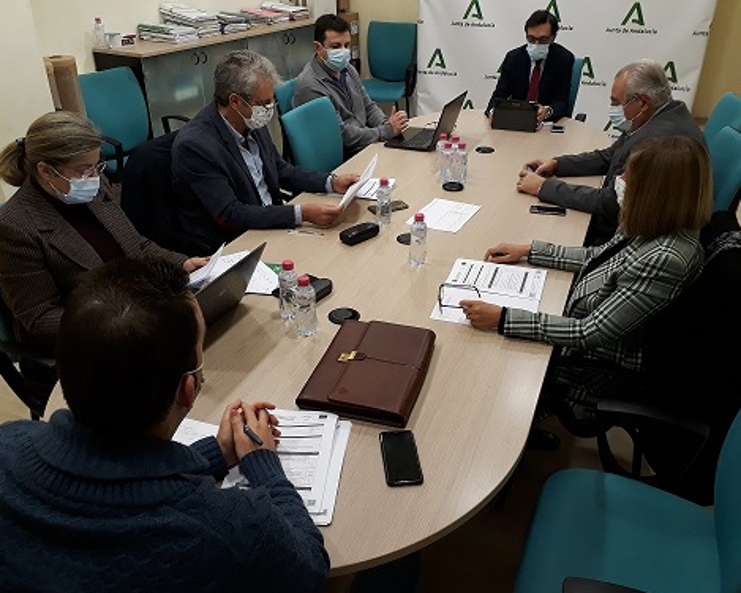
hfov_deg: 60.5
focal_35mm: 29
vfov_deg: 50.0
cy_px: 300
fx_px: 636
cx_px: 365
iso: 125
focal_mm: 3.6
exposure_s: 1/33
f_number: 1.9
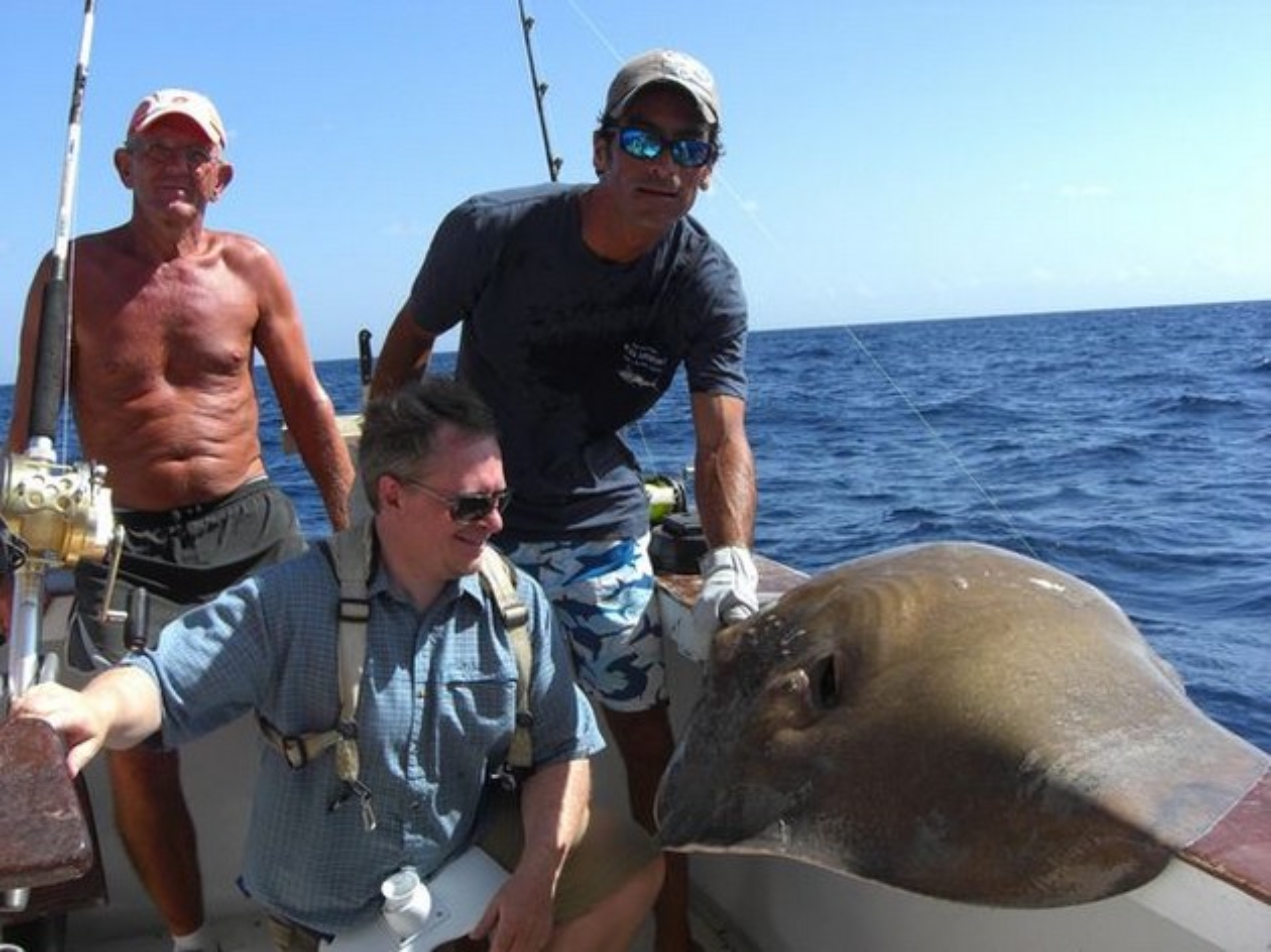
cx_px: 636
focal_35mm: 38
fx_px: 1395
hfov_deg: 49.0
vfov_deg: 37.7
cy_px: 476
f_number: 4
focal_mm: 7.9
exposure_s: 1/640
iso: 80
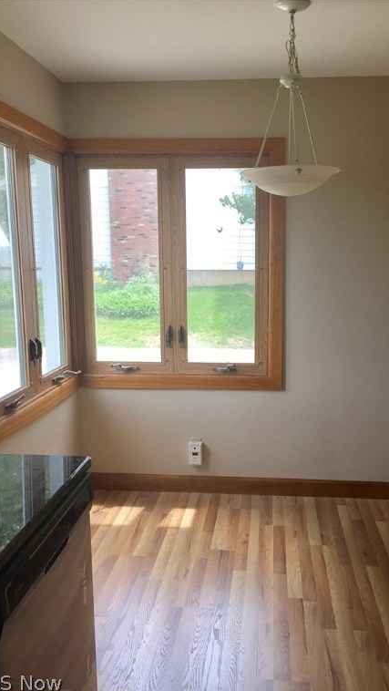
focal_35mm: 32
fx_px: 586
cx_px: 230
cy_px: 348
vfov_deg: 61.0
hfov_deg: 36.6
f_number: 2.2
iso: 32
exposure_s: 1/60
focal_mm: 4.15
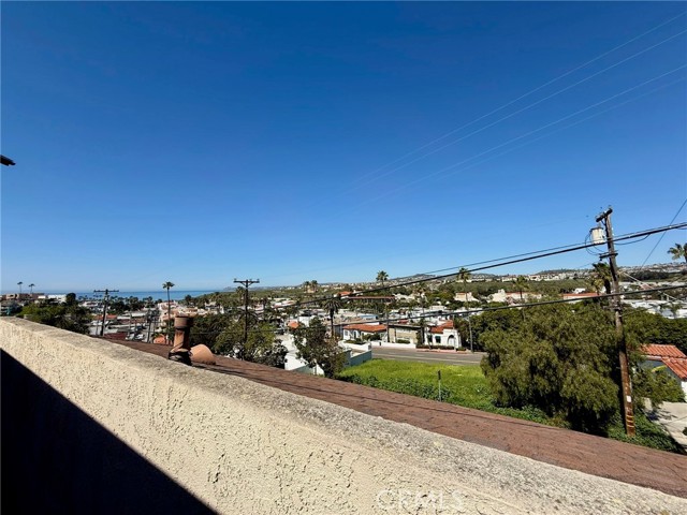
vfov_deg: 85.7
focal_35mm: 14
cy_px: 258
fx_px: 278
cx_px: 344
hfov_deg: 102.1
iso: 50
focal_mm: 2.22
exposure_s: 1/3125
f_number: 2.2
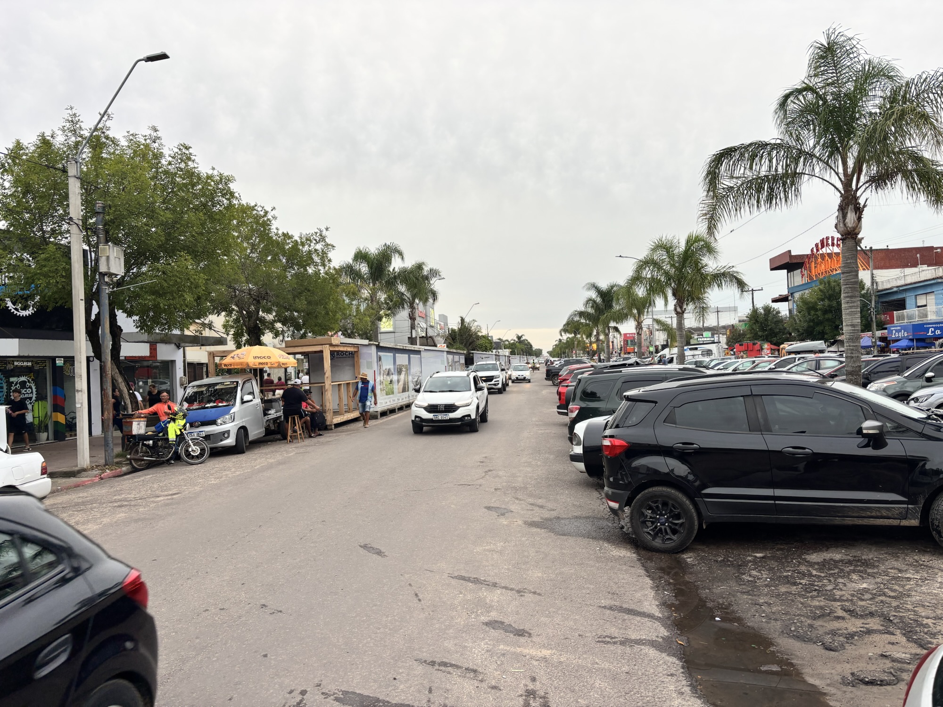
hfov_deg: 67.3
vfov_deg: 53.1
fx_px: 708
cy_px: 354
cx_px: 472
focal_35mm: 26
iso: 40
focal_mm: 5.96
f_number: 1.6
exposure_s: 1/215
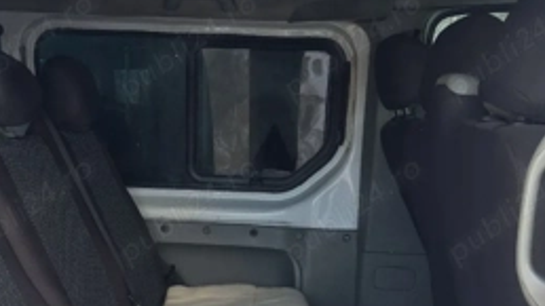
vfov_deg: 24.1
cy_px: 236
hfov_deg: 42.0
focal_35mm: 49
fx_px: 708
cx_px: 230
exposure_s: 1/100
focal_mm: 4.15
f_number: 2.2
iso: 32
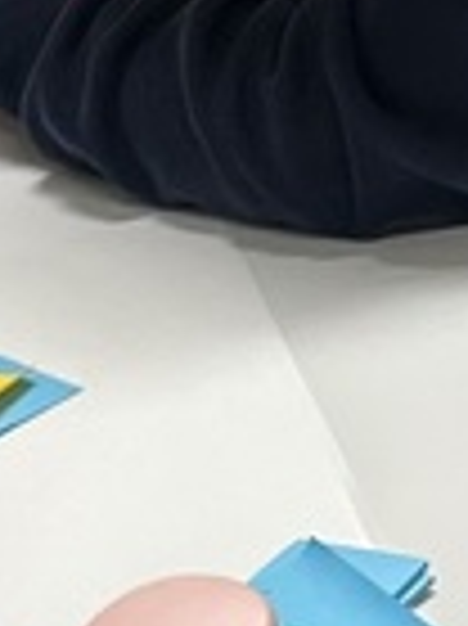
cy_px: 829
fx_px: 3466
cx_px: -724
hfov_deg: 7.2
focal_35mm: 192
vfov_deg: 10.1
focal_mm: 5.7
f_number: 1.5
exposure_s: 1/56
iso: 80
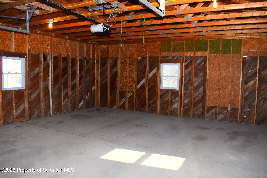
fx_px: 200
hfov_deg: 67.4
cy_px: 89
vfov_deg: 47.9
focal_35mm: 27
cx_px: 134
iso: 320
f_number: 5.6
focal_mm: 18
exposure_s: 1/125
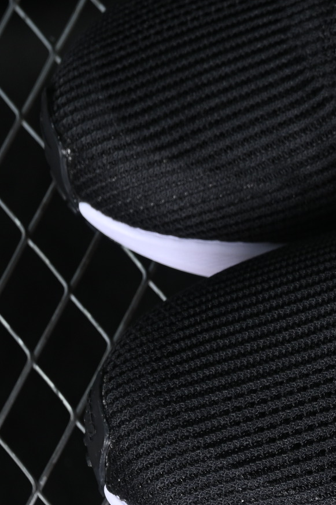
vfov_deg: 8.9
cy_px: 151
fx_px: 3221
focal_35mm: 230
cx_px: 638
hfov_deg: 5.8
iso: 160
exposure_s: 1/50
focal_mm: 48
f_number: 6.3
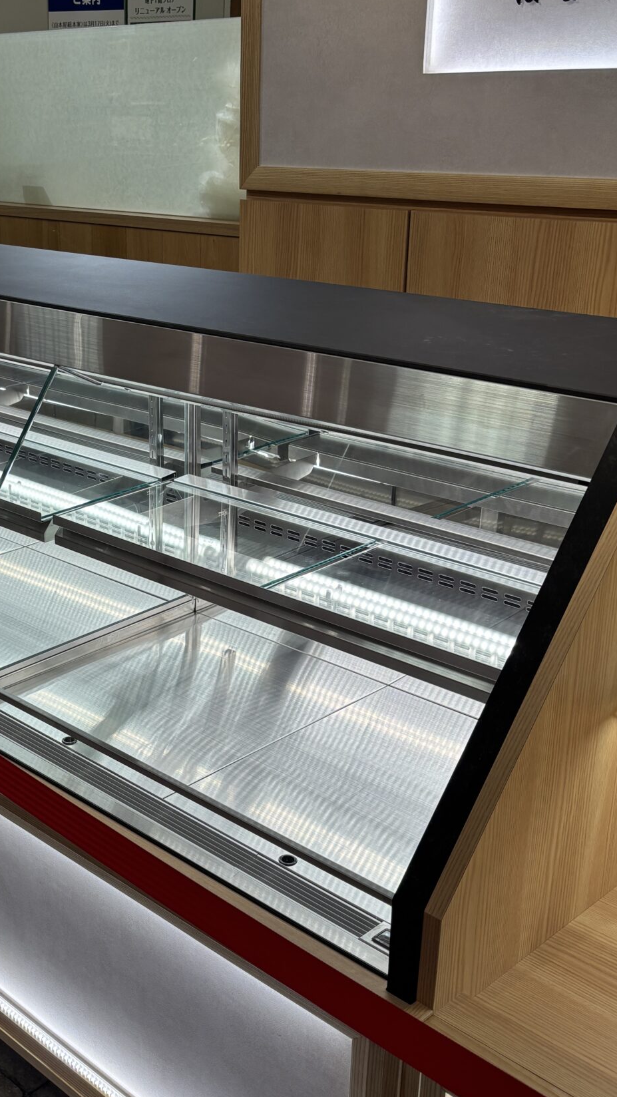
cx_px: 46
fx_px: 1280
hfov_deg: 26.1
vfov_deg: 46.3
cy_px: 631
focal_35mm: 44
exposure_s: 1/397
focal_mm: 5.96
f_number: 1.6
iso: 50
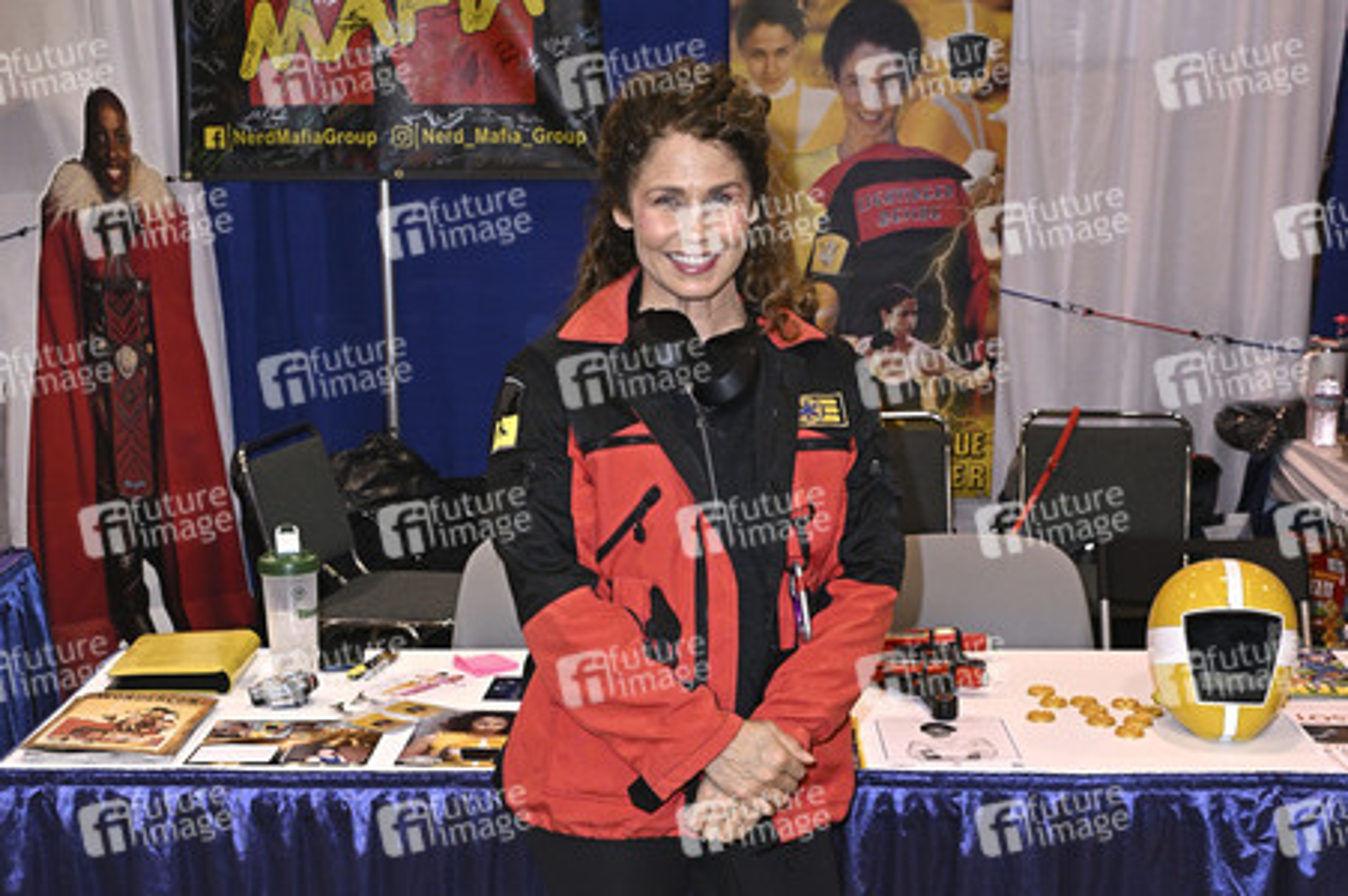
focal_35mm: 29
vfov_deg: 44.9
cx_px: 674
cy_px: 448
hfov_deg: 63.7
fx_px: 1085
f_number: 5.6
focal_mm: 29
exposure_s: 1/250
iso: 1000
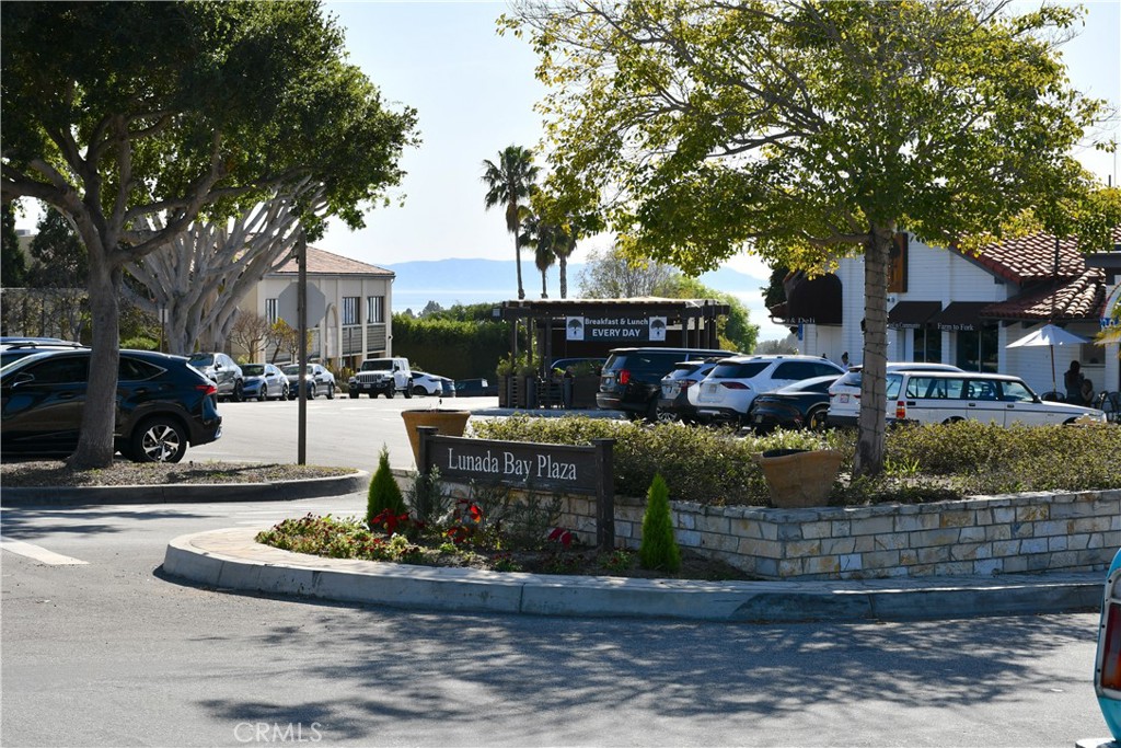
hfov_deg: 27.0
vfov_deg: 18.2
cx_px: 560
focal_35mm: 75
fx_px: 2336
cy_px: 374
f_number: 9
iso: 100
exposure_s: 1/320
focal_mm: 50
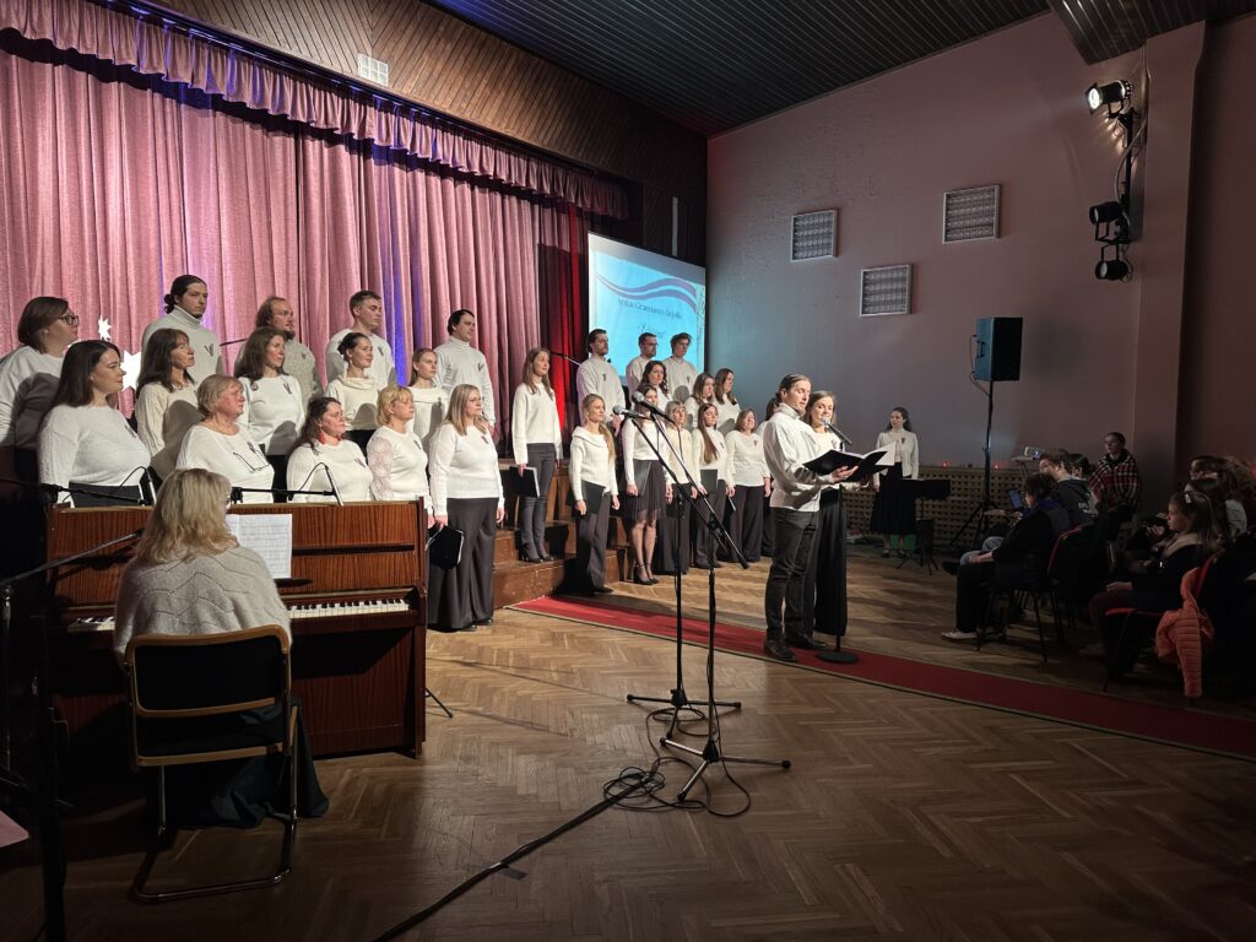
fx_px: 871
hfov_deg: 71.6
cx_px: 628
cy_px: 471
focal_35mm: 24
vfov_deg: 56.8
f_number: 1.78
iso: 125
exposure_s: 1/50
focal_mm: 6.86
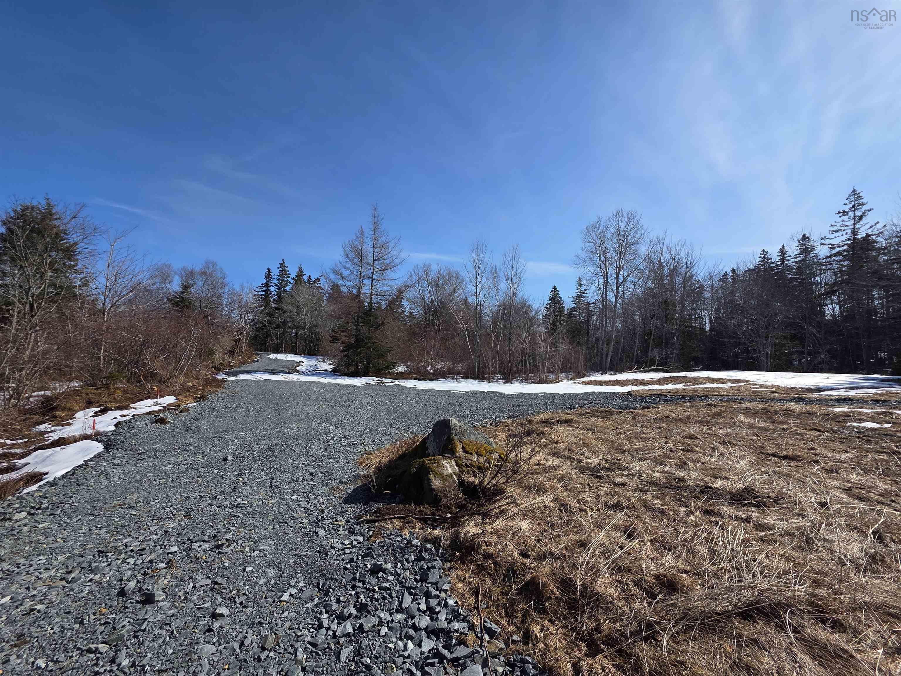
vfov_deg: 89.9
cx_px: 450
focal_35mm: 13
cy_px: 338
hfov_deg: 106.2
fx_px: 338
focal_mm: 2.2
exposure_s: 1/3034
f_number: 1.9
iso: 40
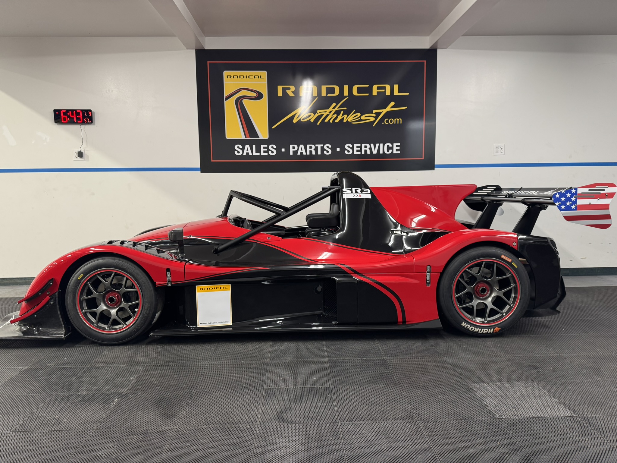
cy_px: 232
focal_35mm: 24
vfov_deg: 56.8
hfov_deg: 71.6
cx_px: 308
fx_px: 428
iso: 160
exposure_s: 1/60
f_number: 1.78
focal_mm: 6.76
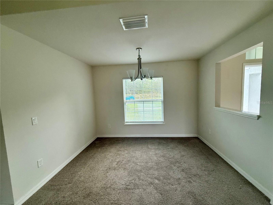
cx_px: 136
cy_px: 102
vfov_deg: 85.7
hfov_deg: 102.1
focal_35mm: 14
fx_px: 110
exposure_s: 1/99
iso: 250
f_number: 2.2
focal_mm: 2.22
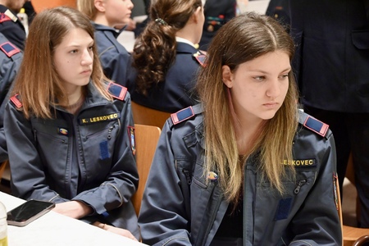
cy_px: 123
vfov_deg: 17.9
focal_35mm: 76
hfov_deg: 26.7
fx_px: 779
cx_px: 184
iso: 7200
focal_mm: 76
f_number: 6
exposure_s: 1/60
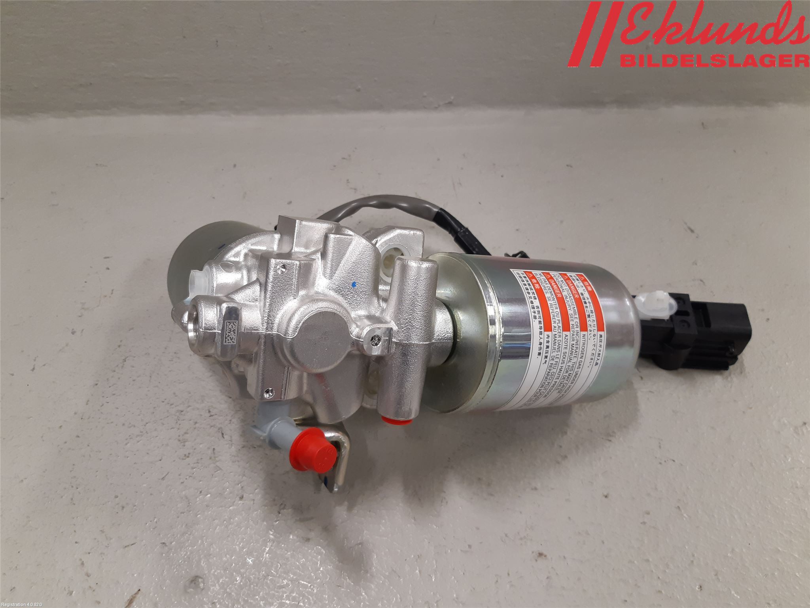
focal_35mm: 26
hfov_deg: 67.3
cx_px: 405
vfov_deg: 53.1
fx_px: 608
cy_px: 304
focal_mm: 3.93
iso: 125
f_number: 1.7
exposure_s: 1/50
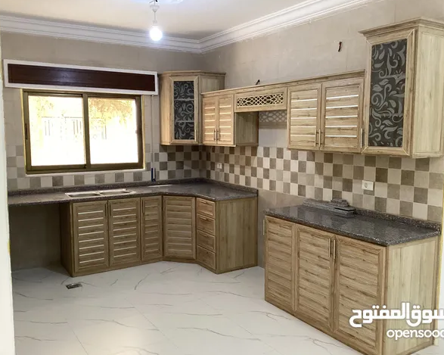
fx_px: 433
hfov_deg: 54.2
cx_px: 236
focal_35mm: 33
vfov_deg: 44.5
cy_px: 176
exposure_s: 1/60
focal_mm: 3.3
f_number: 2.4
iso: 200
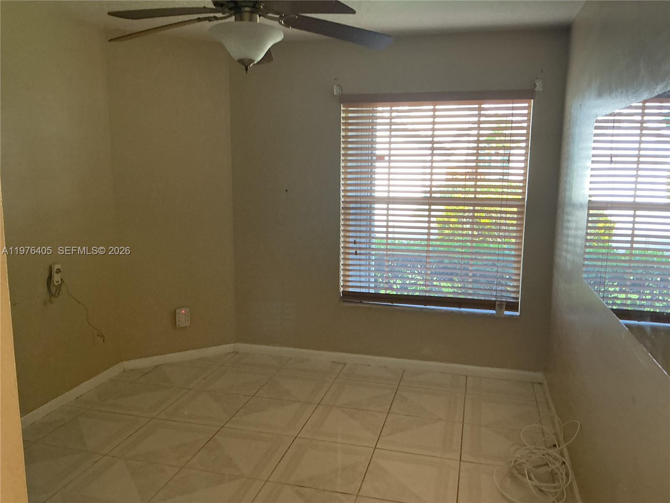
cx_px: 335
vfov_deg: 48.2
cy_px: 252
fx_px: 561
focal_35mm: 29
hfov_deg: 61.7
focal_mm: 3
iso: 160
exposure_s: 1/60
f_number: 1.8
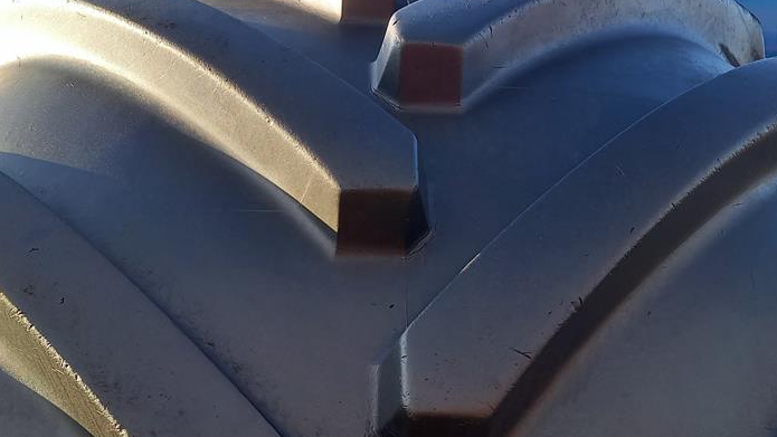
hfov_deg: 43.7
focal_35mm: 47
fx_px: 968
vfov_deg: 24.9
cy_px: 367
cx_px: 364
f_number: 1.8
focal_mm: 4.65
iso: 50
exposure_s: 1/107
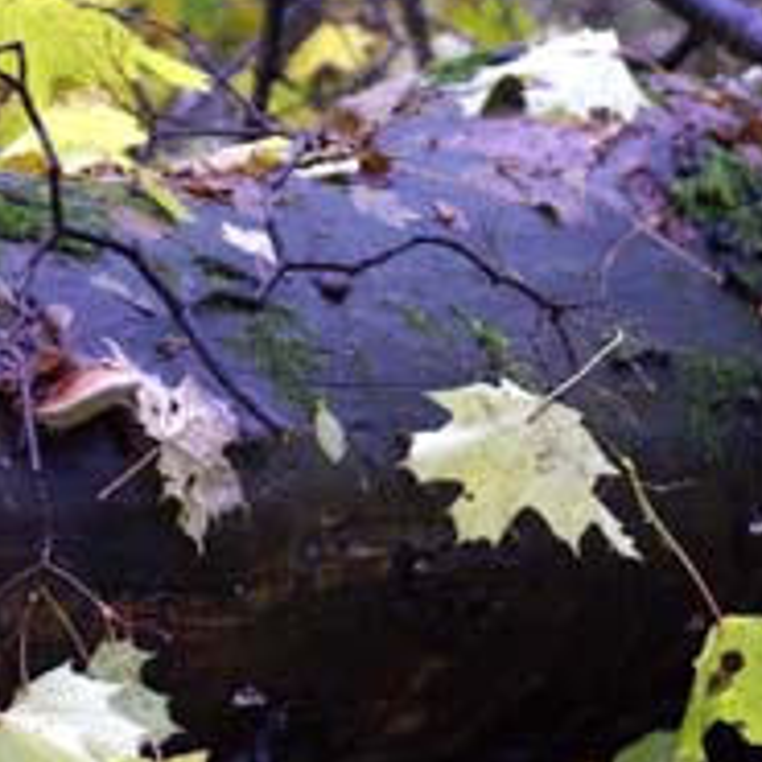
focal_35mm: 217
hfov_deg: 8.1
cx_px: 194
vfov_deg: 8.1
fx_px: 5404
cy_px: 426
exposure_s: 1/80
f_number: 5
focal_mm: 70
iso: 1600
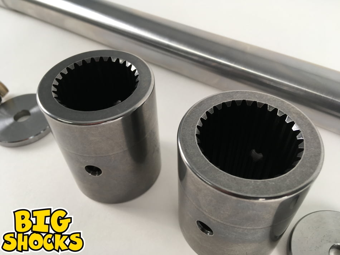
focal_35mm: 29
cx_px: 170
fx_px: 285
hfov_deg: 61.6
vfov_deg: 48.2
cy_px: 128
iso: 25
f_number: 2.2
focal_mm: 4.15
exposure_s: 1/60
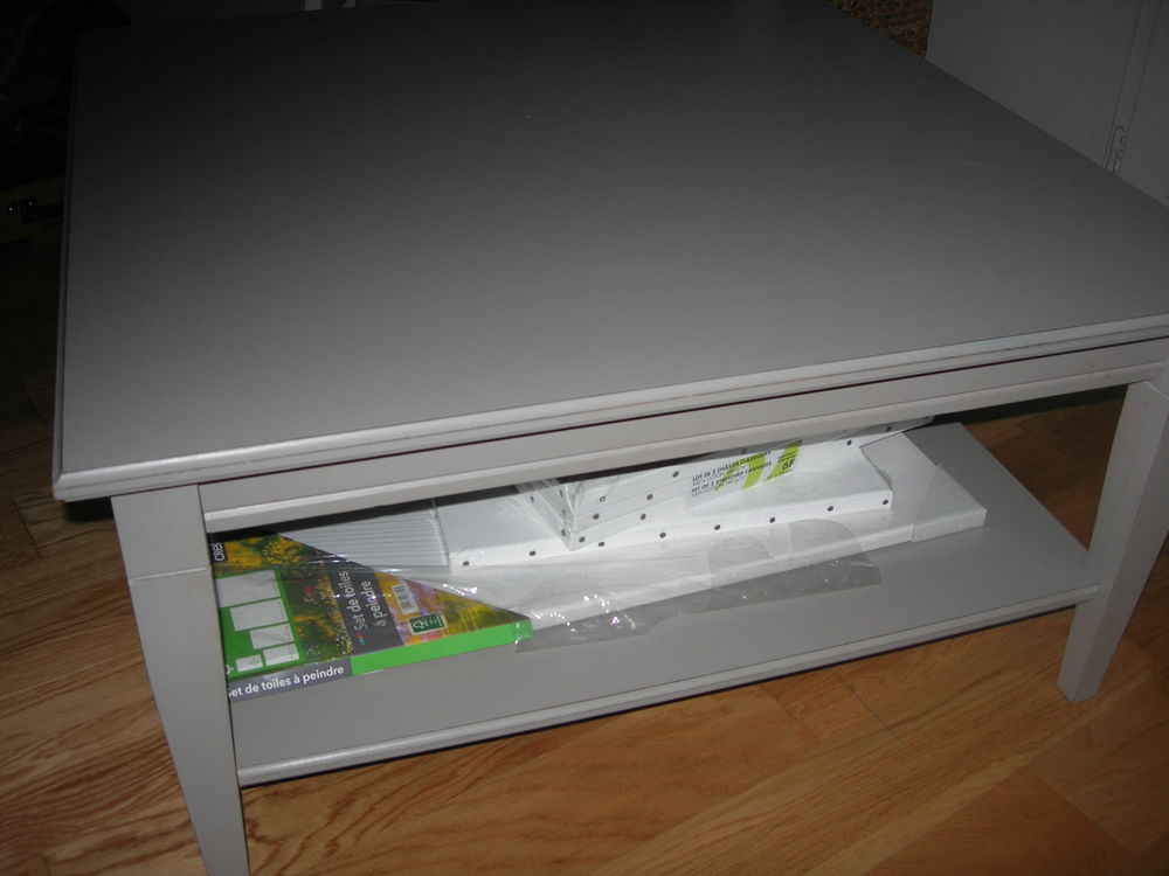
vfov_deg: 37.7
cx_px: 584
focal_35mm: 38
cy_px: 438
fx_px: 1283
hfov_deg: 49.0
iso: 64
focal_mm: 7.8
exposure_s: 1/60.1
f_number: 2.8
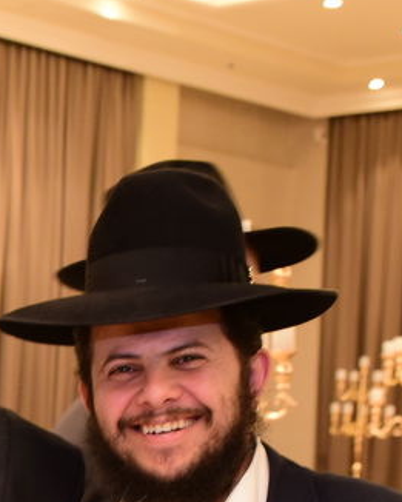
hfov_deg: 10.6
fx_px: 2037
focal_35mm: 137
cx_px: -316
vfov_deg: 13.6
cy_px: 610
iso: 2000
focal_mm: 34
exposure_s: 1/100
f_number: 5.6
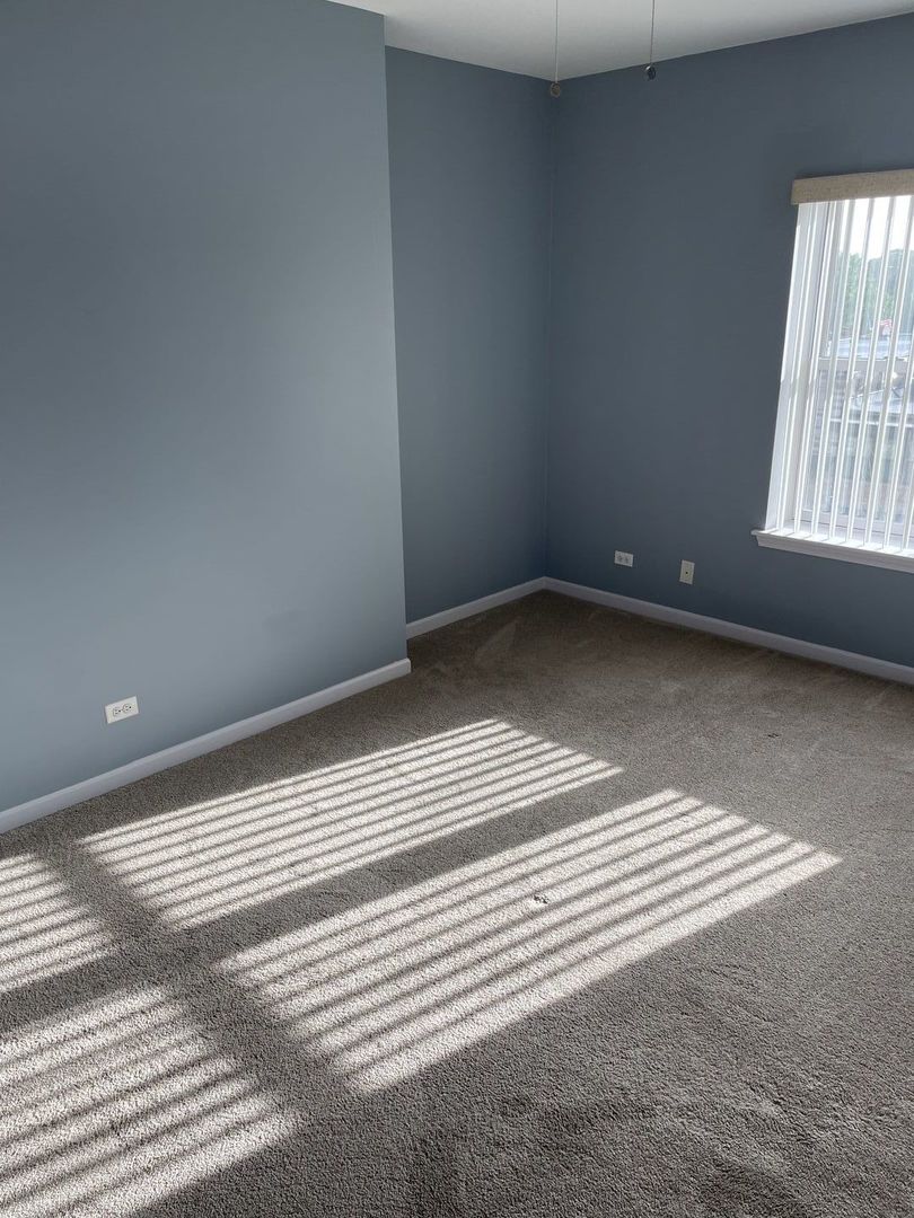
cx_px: 457
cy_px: 609
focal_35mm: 26
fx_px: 915
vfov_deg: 67.3
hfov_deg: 53.1
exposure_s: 1/179
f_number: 1.6
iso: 32
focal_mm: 4.2
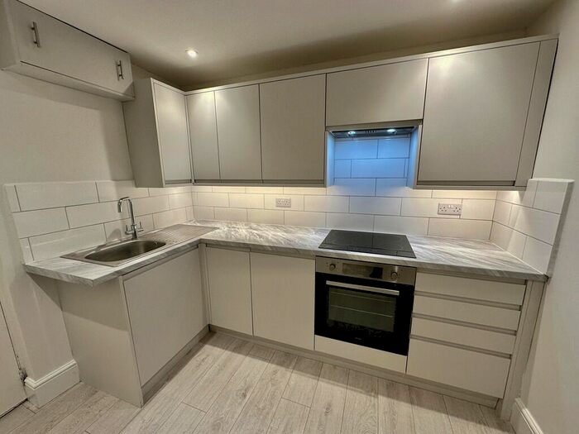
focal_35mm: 14
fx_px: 234
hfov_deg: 102.1
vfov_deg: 85.7
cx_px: 290
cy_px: 217
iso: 80
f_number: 2.2
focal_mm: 2.22
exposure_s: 1/100
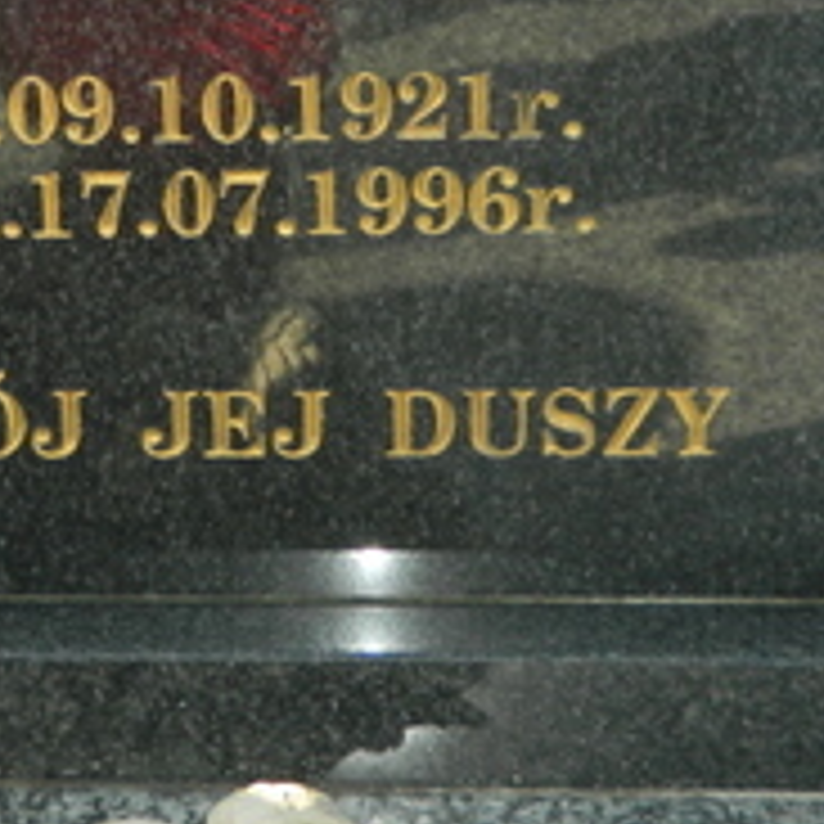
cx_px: 108
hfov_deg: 12.2
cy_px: -117
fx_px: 3824
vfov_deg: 12.1
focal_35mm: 142
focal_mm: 8.3
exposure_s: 1/170
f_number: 4.1
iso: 113
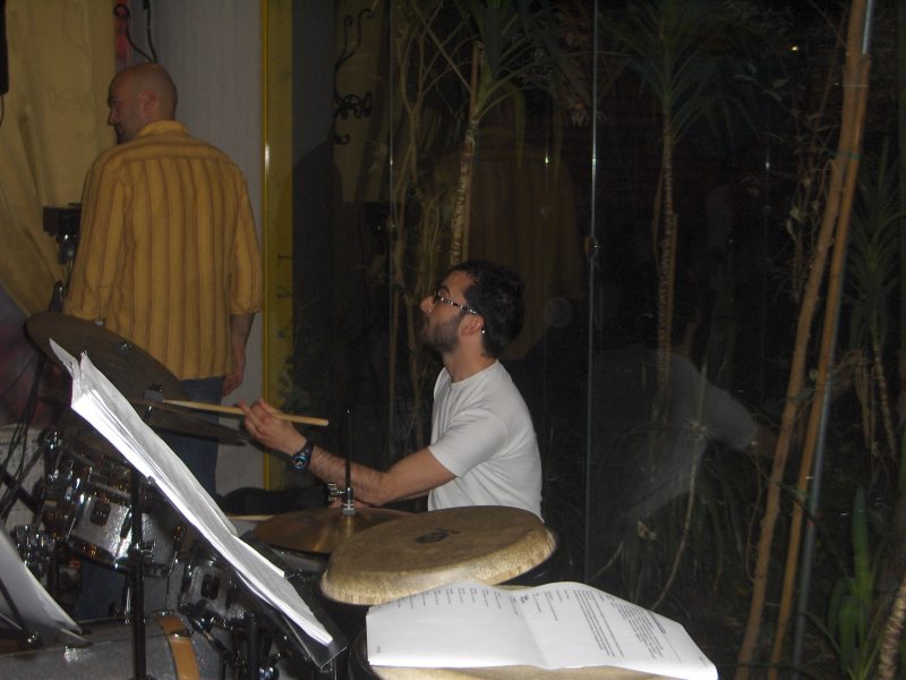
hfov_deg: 34.3
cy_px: 340
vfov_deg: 26.1
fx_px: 1466
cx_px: 453
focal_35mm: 56
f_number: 3.3
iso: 100
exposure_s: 1/90
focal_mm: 9.19
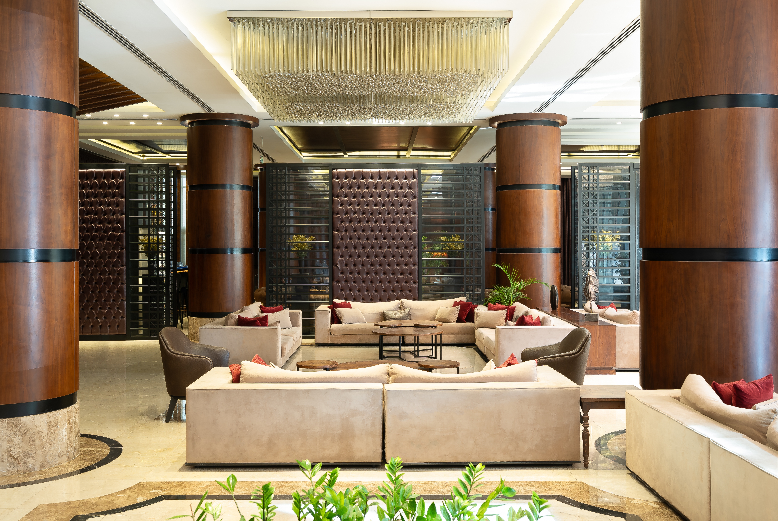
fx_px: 758
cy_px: 260
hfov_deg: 54.4
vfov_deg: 38.0
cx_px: 389
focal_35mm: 35
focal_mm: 35
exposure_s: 1/4
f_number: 8
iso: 50
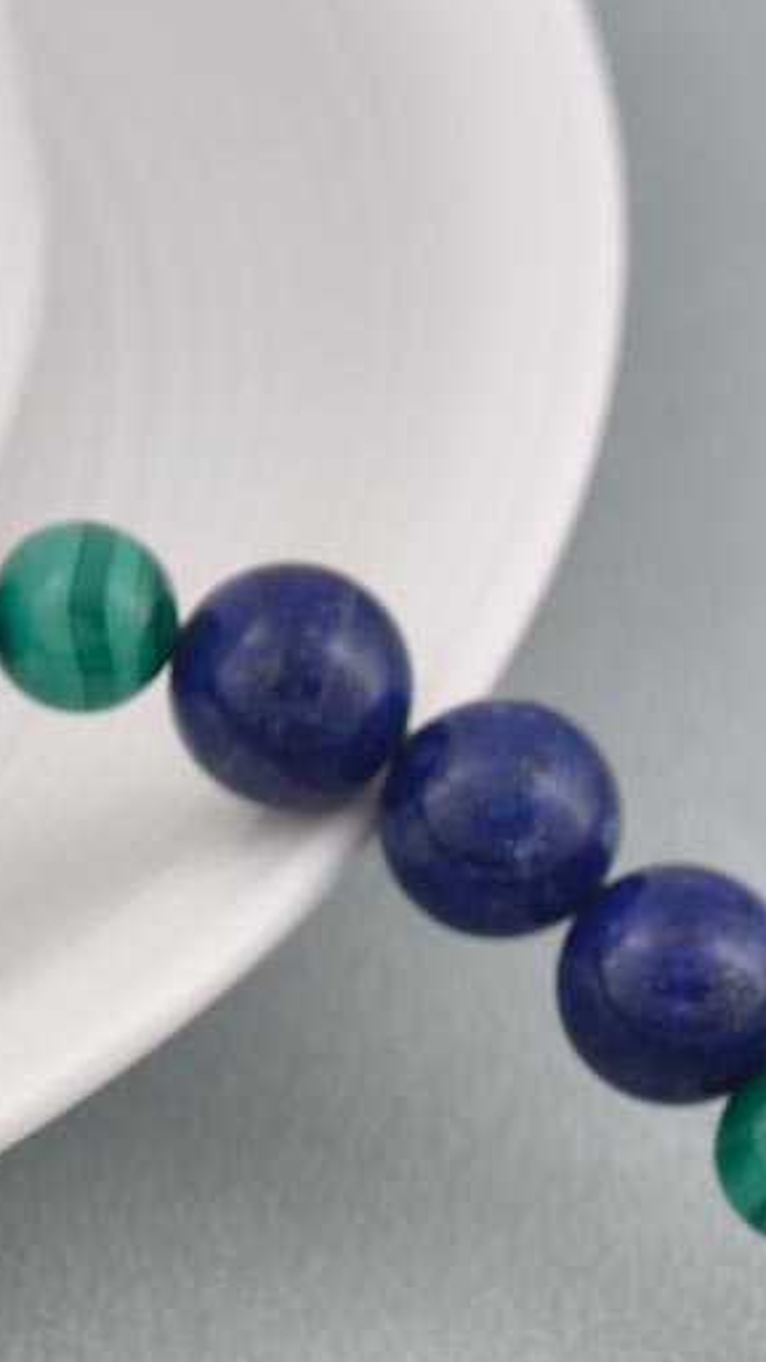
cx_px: 327
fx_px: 7547
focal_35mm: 209
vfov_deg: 10.3
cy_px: 1119
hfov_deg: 5.8
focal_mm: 22.48
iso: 125
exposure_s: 1/160
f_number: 2.67
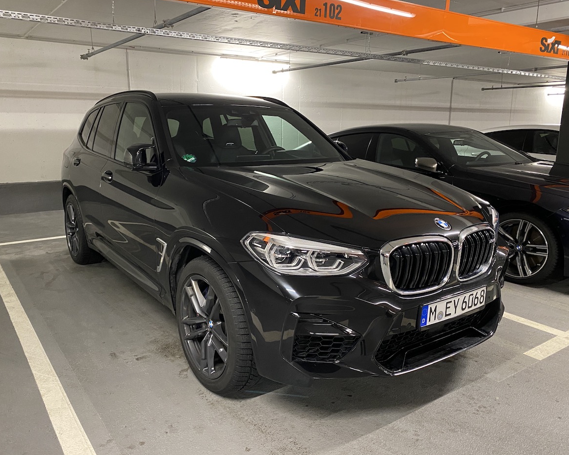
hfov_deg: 62.1
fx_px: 472
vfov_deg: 51.5
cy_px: 232
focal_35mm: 28
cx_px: 265
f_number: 1.8
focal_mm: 4.25
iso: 500
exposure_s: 1/33
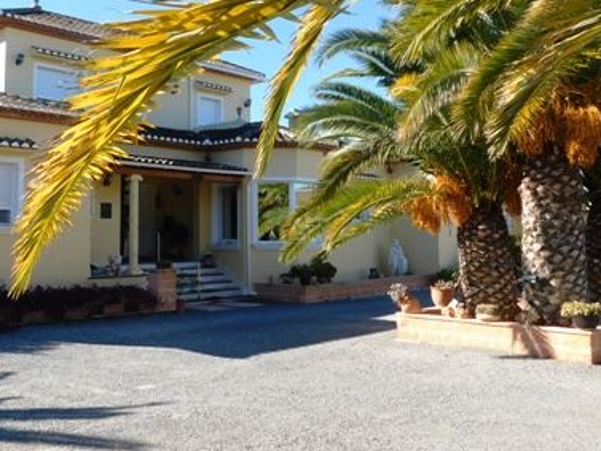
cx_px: 226
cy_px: 175
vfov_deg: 36.7
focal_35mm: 39
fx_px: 677
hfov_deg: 47.4
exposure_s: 1/800
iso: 125
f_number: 3
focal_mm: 4
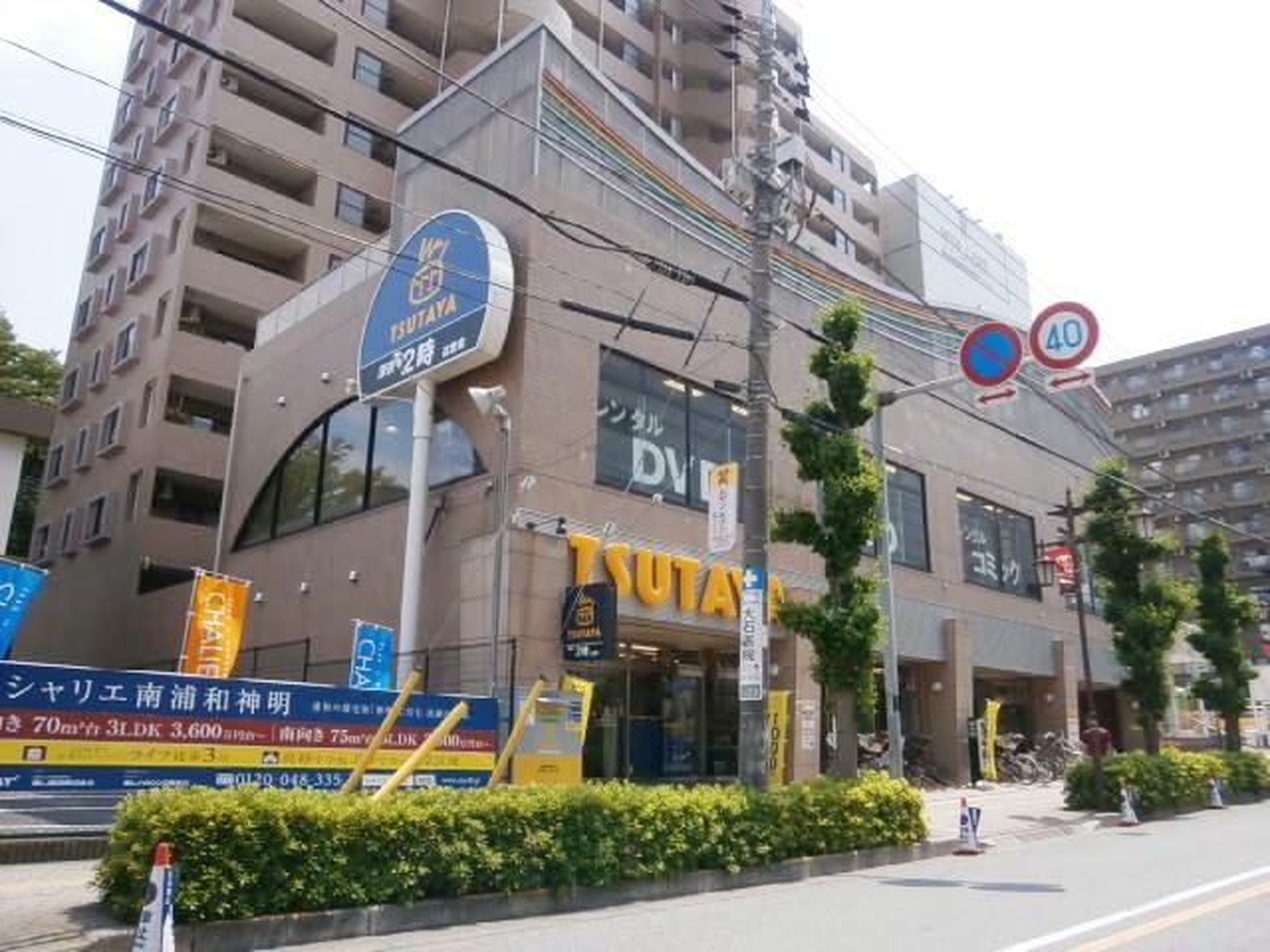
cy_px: 476
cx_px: 635
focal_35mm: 26
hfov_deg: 67.3
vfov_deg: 53.1
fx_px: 954
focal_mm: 4.7
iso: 80
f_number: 2.8
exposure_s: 1/800
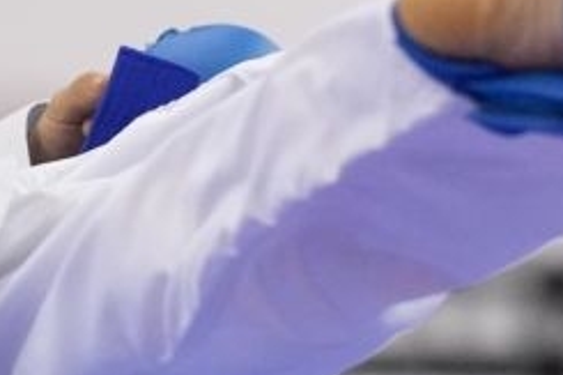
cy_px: 320
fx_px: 22973
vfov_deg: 0.9
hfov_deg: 1.4
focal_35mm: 1470
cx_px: 331
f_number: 2.8
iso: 3200
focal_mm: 200
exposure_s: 1/1000
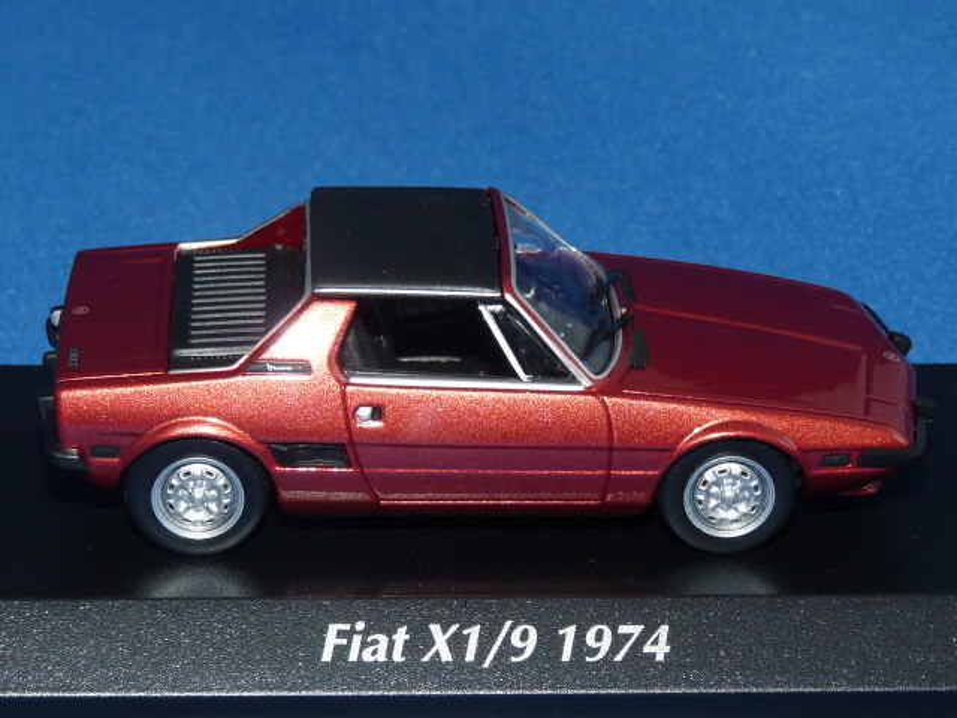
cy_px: 359
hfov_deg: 17.7
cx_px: 478
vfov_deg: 13.3
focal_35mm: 111
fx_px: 3069
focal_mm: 11.5
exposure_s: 1/30
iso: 100
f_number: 4
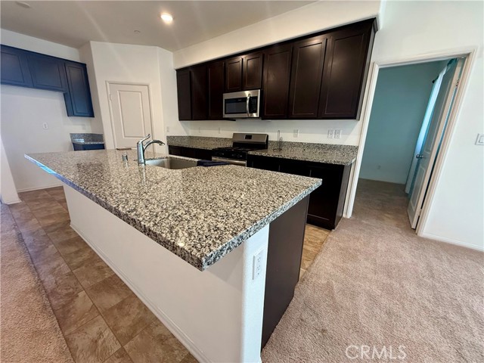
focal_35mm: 14
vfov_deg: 85.7
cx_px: 242
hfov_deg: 102.1
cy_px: 182
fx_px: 196
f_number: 2.2
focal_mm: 2.22
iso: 250
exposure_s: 1/120
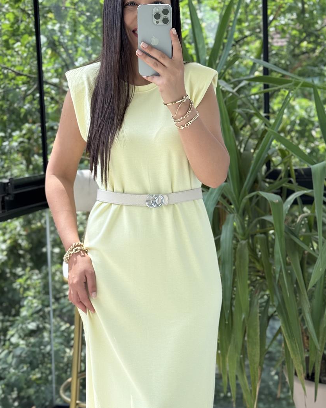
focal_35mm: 60
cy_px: 186
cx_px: 163
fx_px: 724
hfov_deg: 25.4
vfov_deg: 31.4
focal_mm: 6.76
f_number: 1.78
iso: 64
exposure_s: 1/451
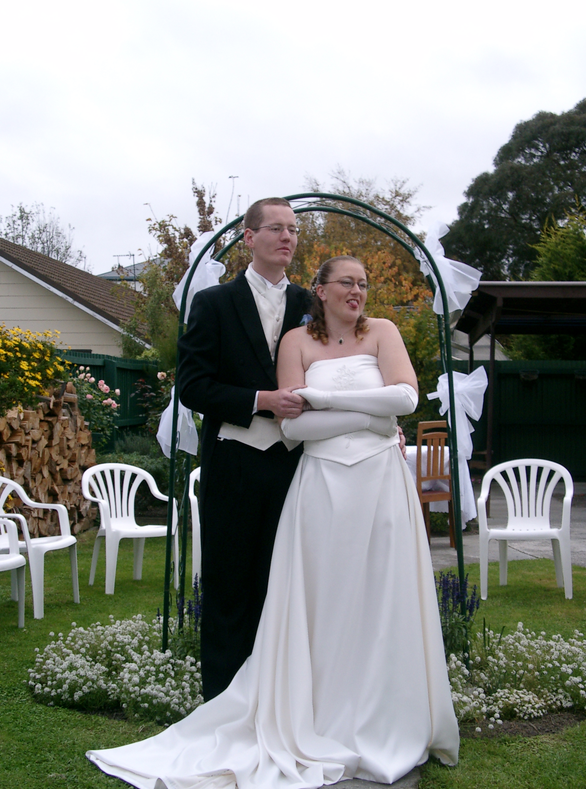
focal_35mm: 52
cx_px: 285
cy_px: 398
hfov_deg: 27.9
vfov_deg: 36.9
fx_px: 1181
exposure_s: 1/500
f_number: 3
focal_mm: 10.2
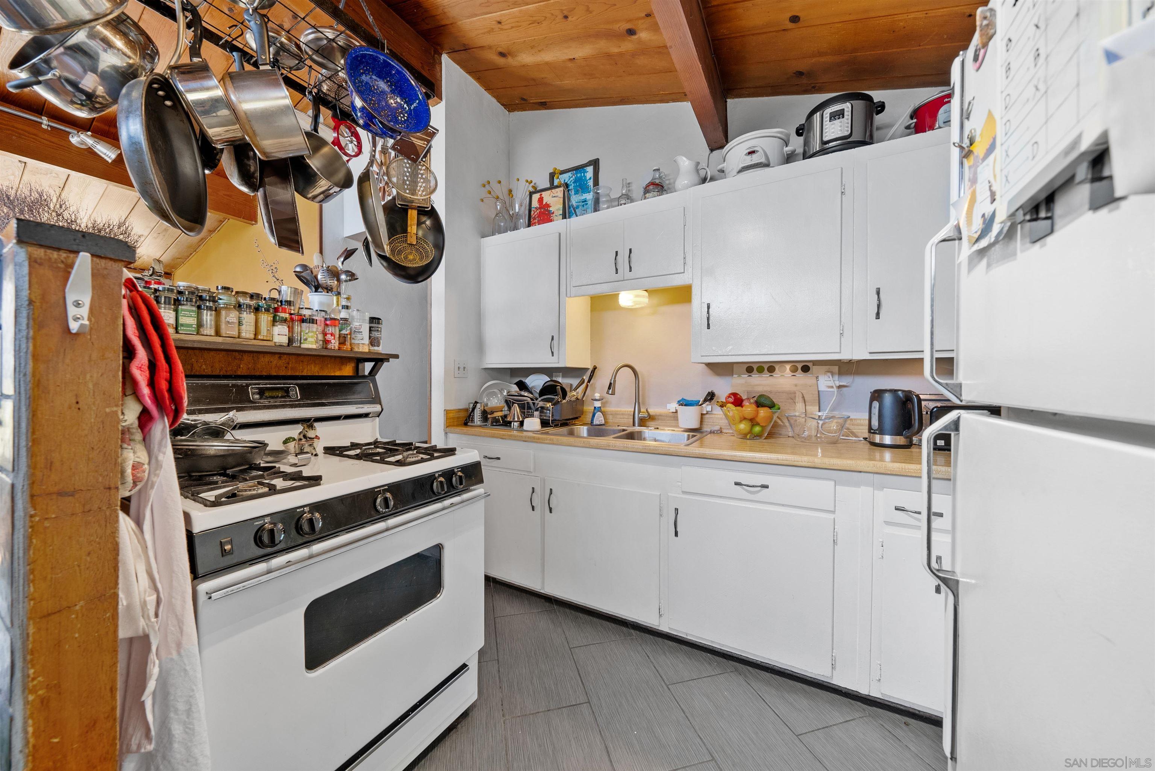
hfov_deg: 112.6
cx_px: 578
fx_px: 385
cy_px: 386
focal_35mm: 12
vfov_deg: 90.1
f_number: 6.3
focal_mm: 12
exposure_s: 1.3
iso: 320
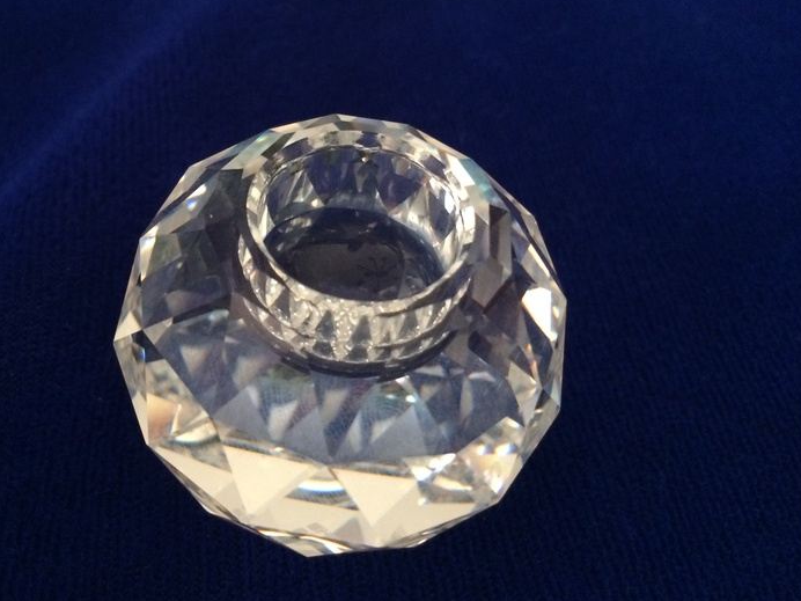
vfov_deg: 36.7
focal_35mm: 39
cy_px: 234
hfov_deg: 47.4
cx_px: 296
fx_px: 902
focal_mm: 4.12
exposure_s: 1/20
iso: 320
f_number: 2.2
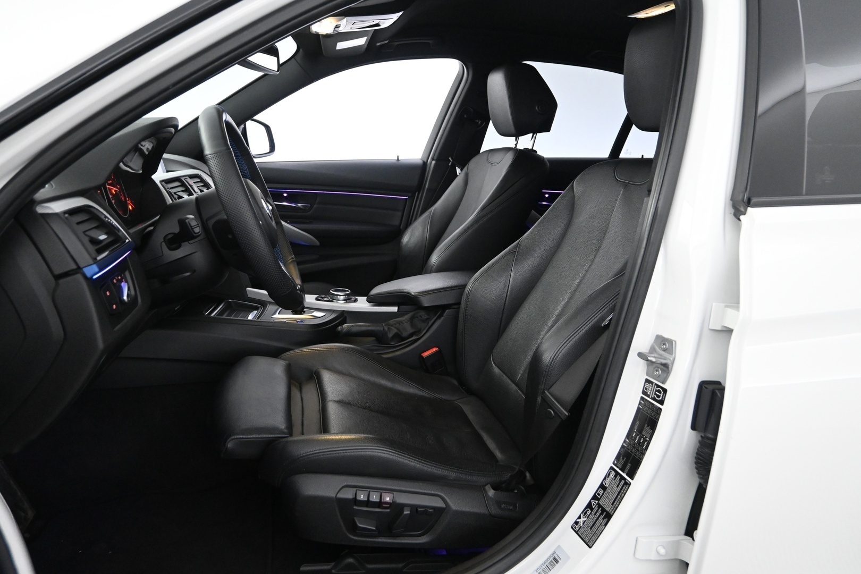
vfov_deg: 50.4
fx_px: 610
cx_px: 430
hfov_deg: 70.4
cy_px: 287
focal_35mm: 26
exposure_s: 1/50
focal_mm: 17
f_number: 3.5
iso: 3200
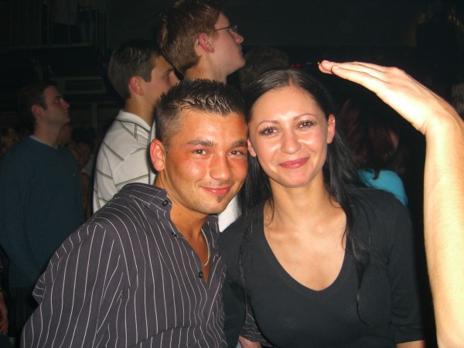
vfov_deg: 37.7
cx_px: 232
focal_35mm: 38
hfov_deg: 49.0
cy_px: 174
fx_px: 509
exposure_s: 1/60
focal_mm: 7.9
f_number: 2.8
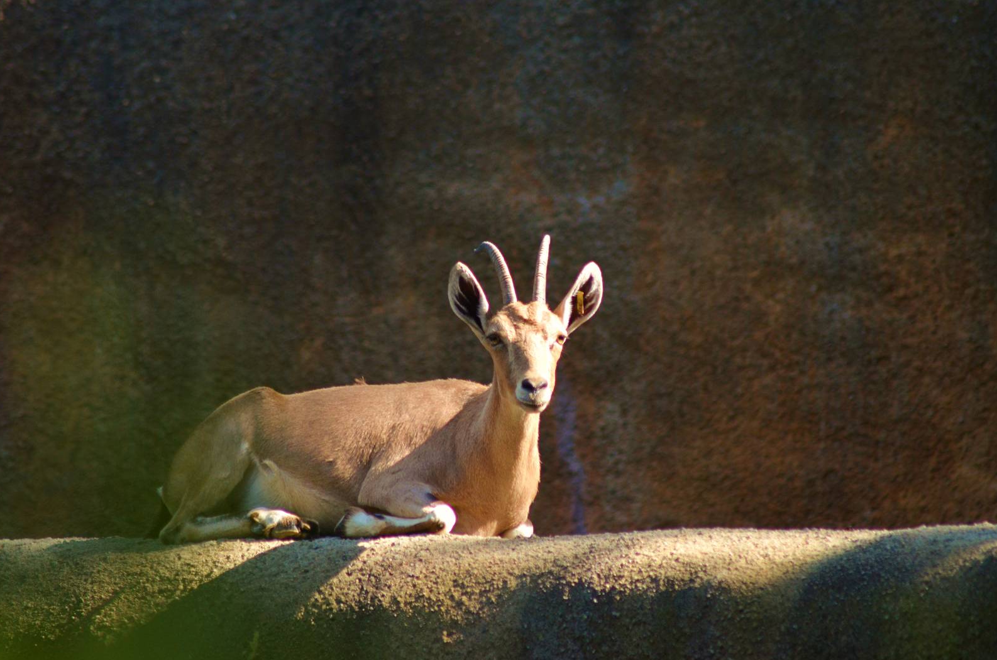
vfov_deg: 3.0
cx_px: 496
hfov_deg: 4.5
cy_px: 332
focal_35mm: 454
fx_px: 12549
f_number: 5.6
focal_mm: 300
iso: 800
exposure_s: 1/800
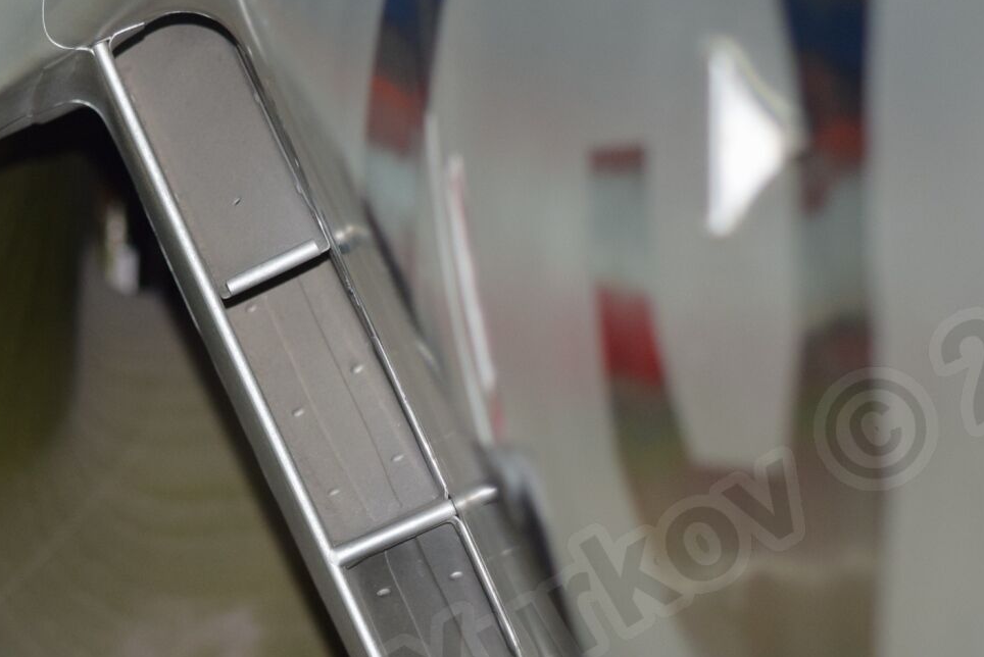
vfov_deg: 4.2
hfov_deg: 6.3
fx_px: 8888
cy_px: 610
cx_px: 235
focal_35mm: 325
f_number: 4.8
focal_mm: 102
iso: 800
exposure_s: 1/25
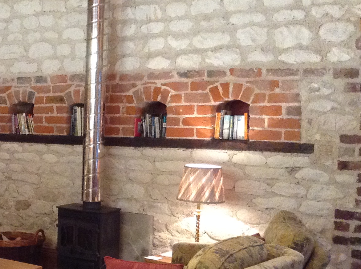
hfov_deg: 25.1
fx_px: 760
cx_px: -20
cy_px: 181
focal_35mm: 73
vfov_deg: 20.0
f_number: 2.4
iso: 250
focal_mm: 3.3
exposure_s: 1/25
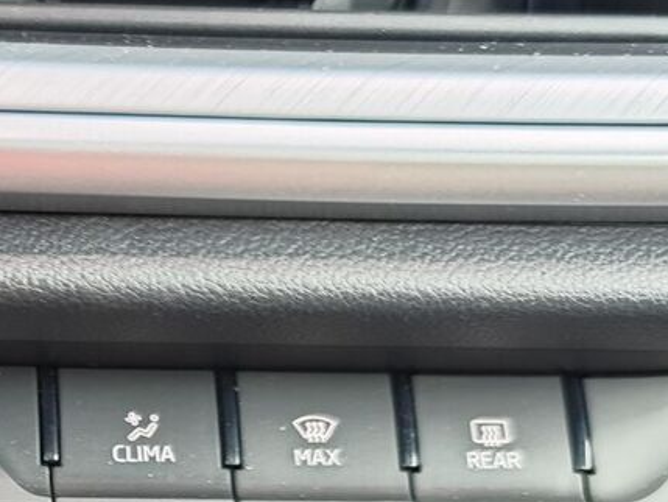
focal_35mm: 103
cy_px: 677
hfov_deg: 17.8
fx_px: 1988
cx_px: -213
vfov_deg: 13.8
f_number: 1.63
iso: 640
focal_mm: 8.72
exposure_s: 1/32.3
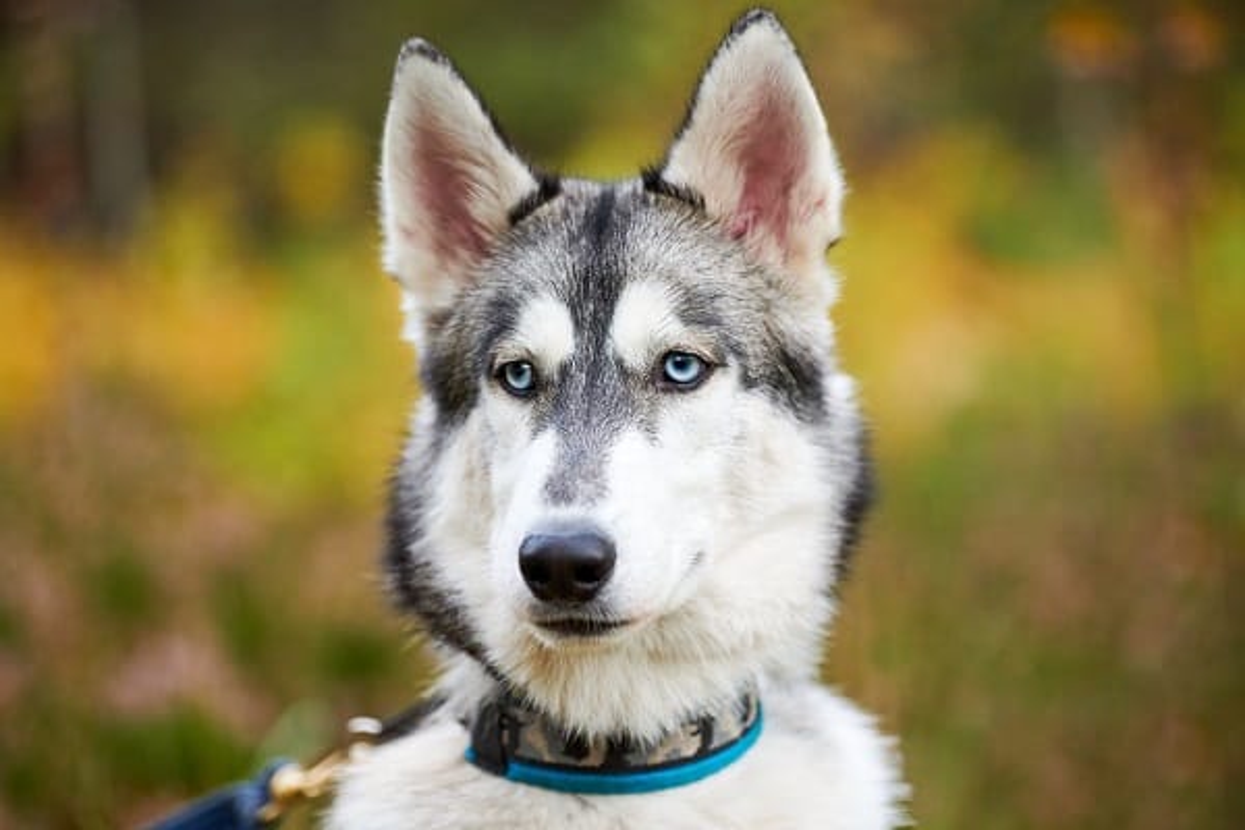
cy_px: 415
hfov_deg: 15.2
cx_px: 622
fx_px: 4668
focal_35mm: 135
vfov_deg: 10.2
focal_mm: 135
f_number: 2.8
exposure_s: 1/2500
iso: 800
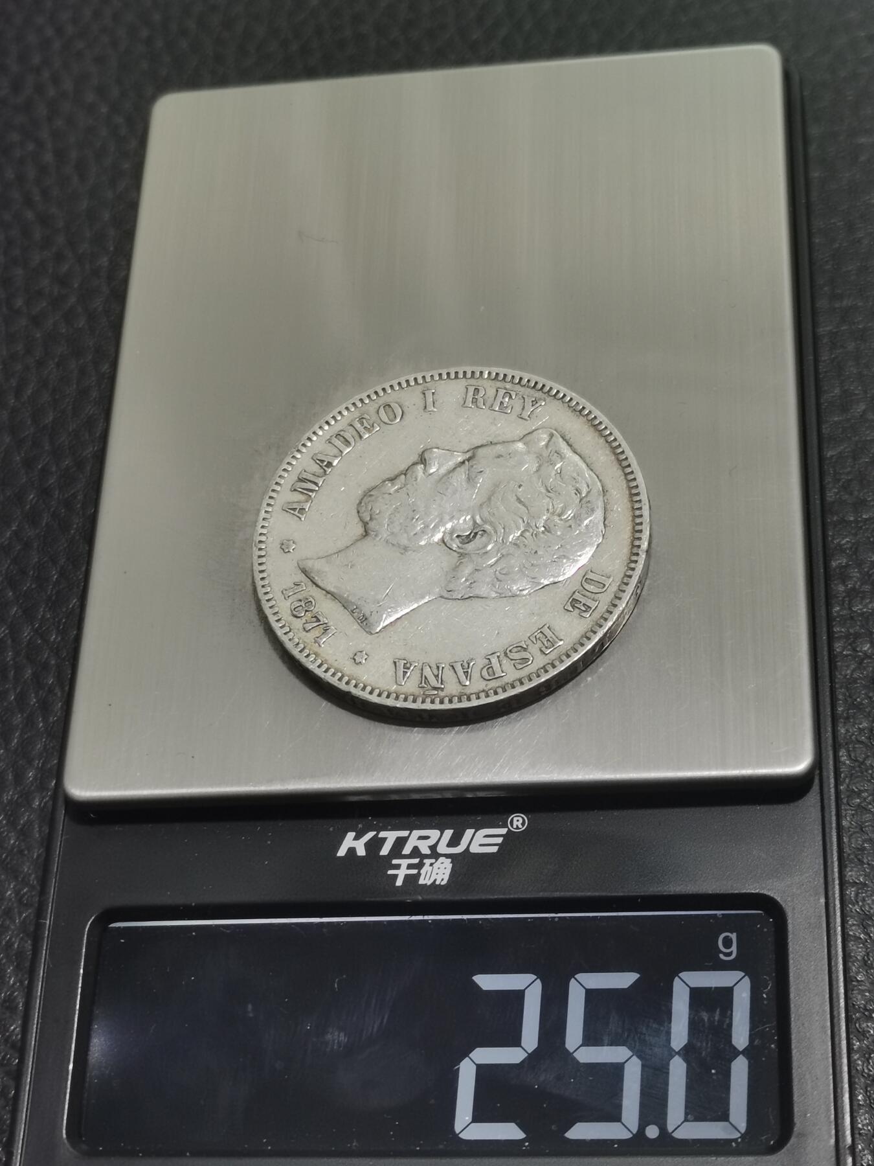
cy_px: 583
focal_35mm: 66
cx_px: 437
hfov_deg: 22.3
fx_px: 2222
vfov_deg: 29.4
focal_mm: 5.58
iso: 80
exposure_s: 1/100
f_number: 1.8
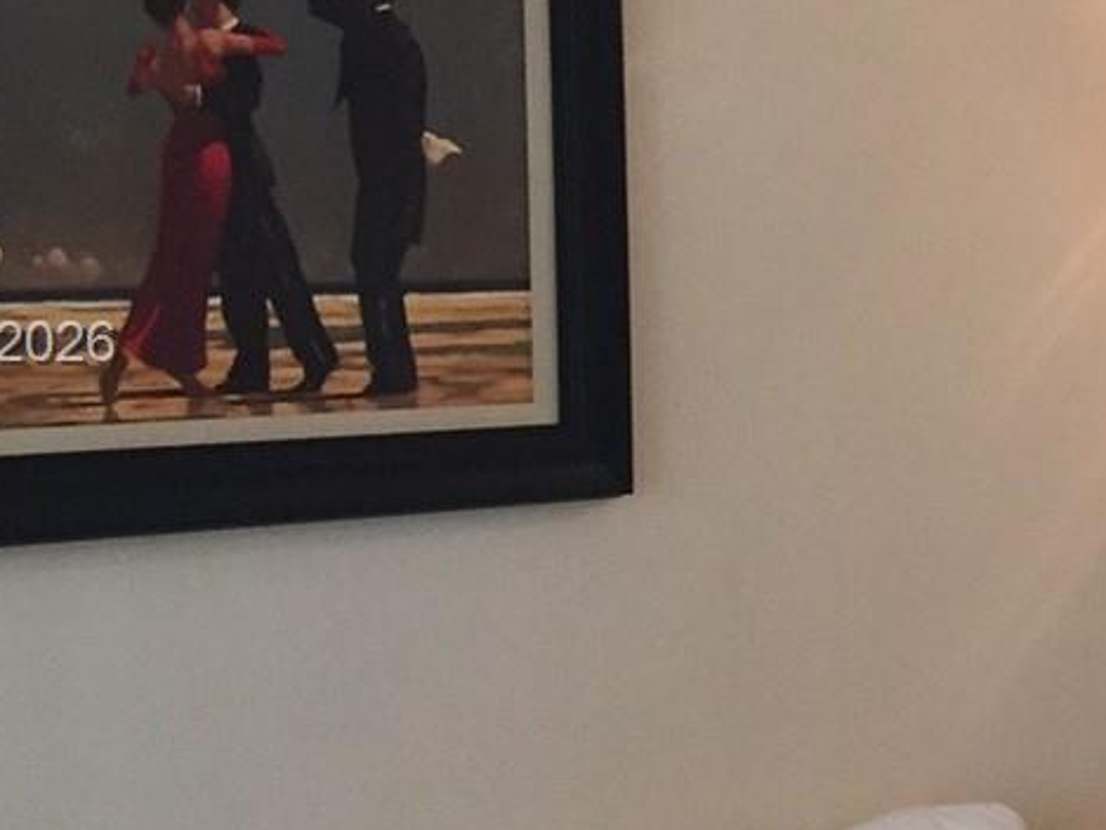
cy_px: 347
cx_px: 1269
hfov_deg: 18.9
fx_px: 3164
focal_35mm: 99
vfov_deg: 14.9
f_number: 2.2
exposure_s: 1/30
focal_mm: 4.15
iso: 160
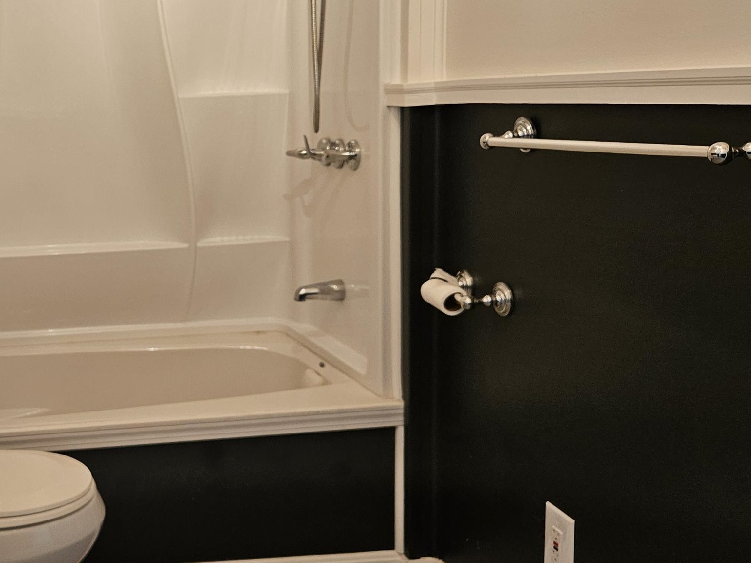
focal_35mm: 46
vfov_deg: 31.4
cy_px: 218
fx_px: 998
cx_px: 68
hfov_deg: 38.3
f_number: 1.8
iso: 400
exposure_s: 1/120
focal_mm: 5.4
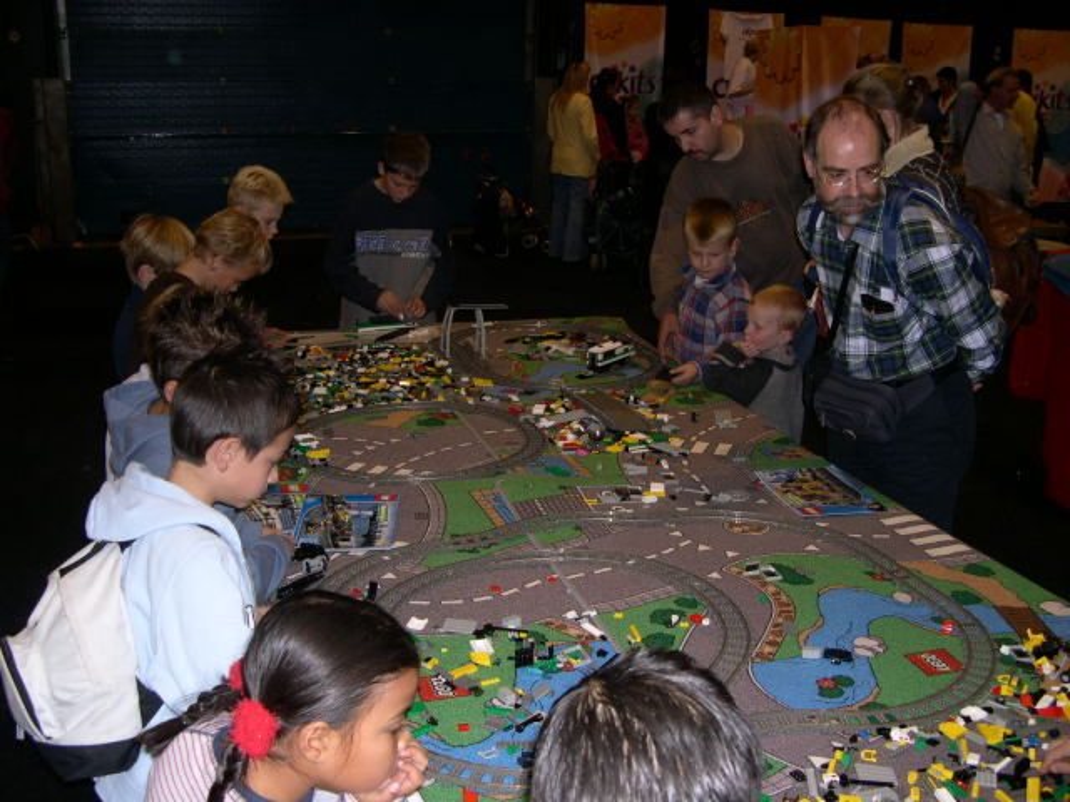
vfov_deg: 37.7
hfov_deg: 49.0
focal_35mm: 38
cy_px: 401
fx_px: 1175
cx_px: 535
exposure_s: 1/60
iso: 123
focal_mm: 8
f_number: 2.8
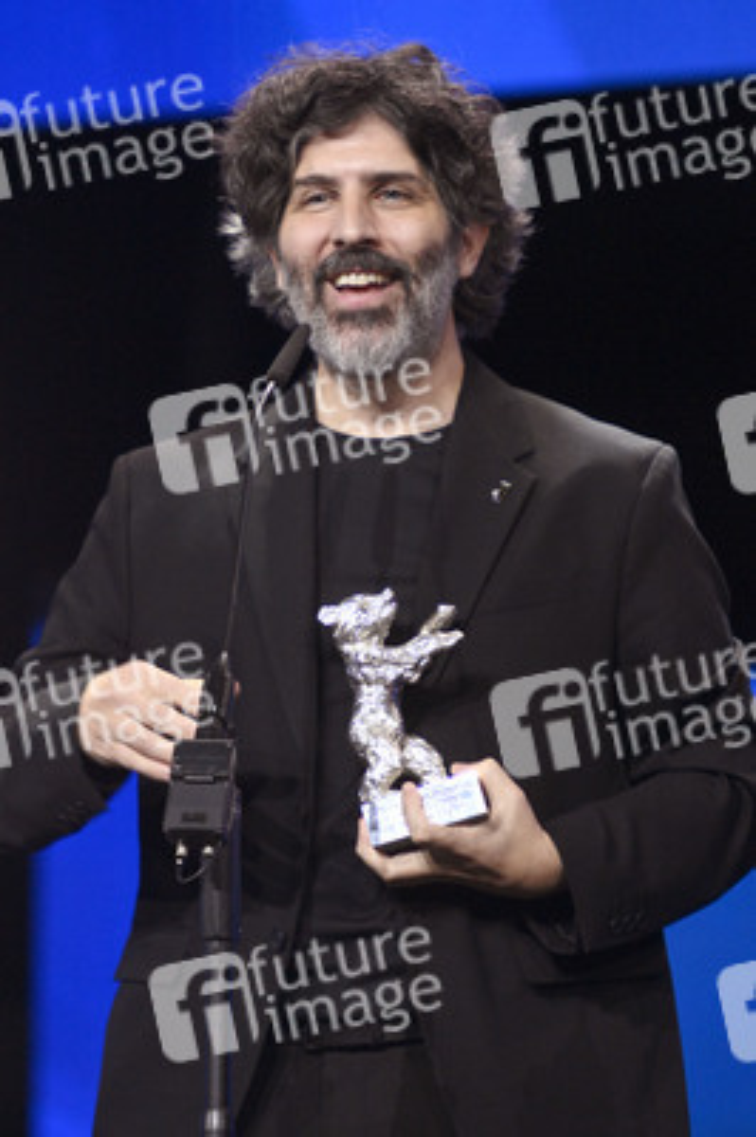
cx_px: 378
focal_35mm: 320
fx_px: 10097
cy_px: 568
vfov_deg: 6.4
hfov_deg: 4.3
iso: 10000
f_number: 5.6
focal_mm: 320
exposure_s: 1/200
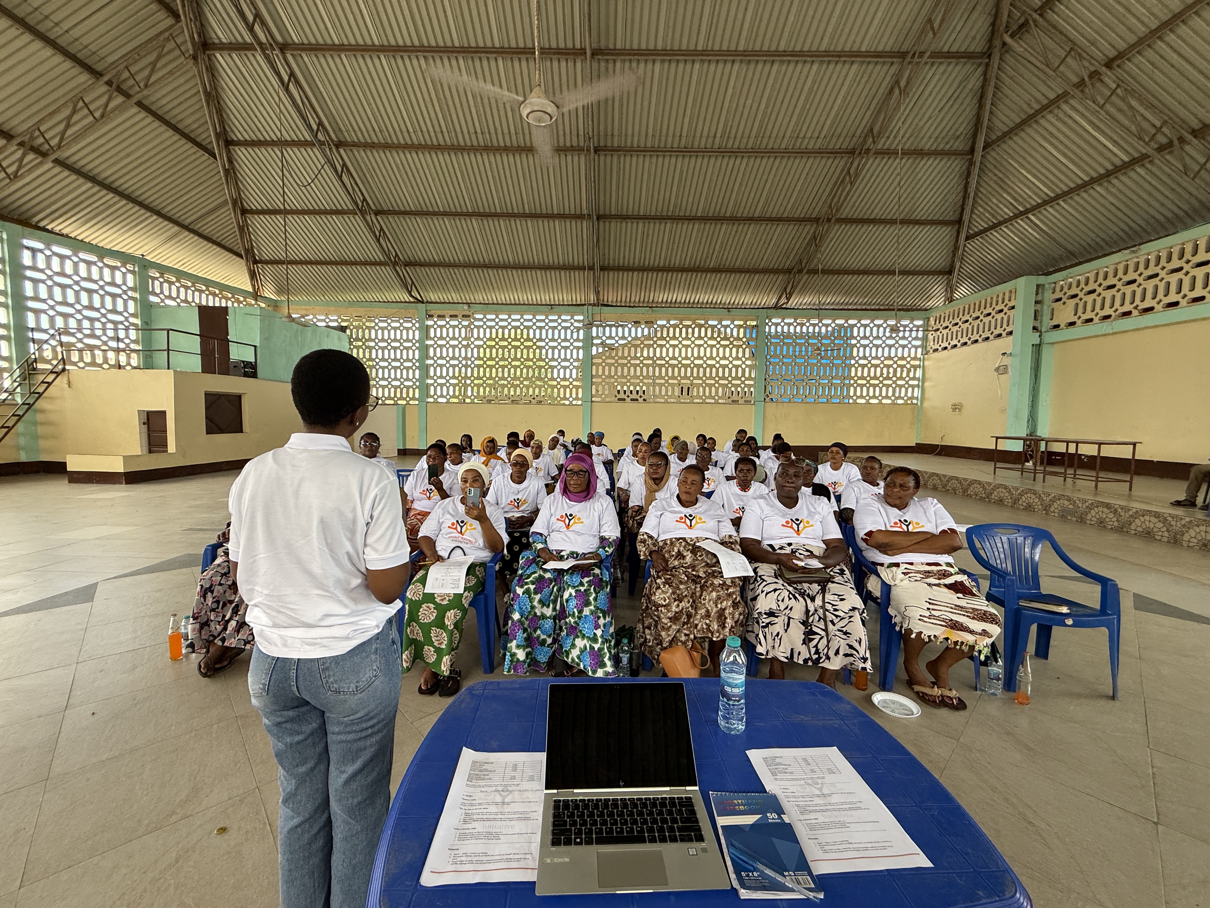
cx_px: 605
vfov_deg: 85.7
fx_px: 489
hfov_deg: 102.1
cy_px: 454
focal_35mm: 14
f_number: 2.2
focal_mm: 2.22
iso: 80
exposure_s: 1/99
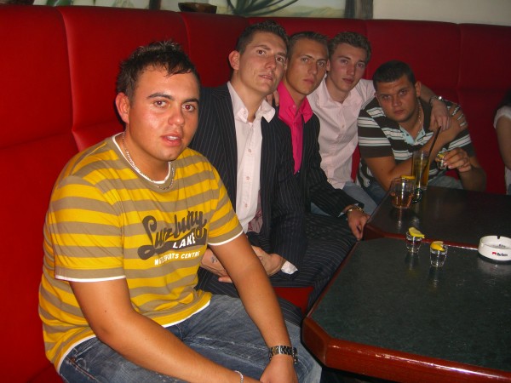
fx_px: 561
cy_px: 192
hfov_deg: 49.0
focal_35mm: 38
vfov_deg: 37.7
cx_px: 256
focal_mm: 7.9
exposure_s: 1/60
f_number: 2.8
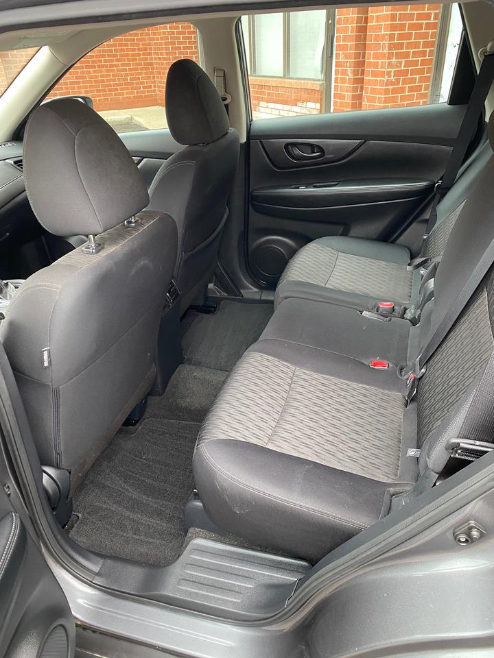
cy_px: 329
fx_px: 495
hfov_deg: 53.1
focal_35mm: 26
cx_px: 247
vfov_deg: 67.3
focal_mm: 4.25
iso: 200
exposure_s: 1/60
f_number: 1.8
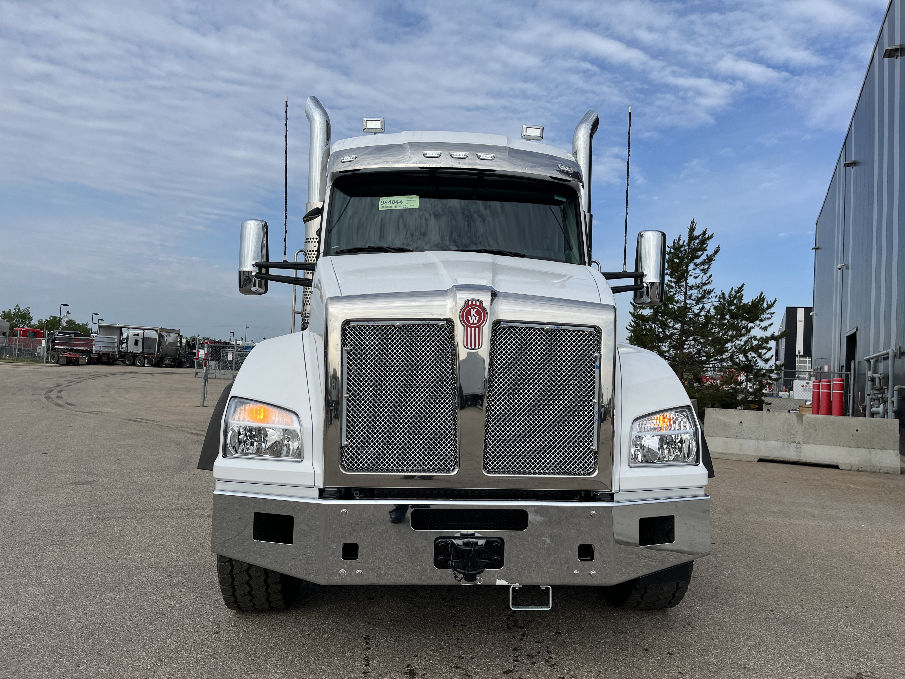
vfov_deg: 53.1
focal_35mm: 26
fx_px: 680
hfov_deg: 67.3
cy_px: 340
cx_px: 452
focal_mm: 5.1
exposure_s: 1/3413
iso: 50
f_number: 1.6
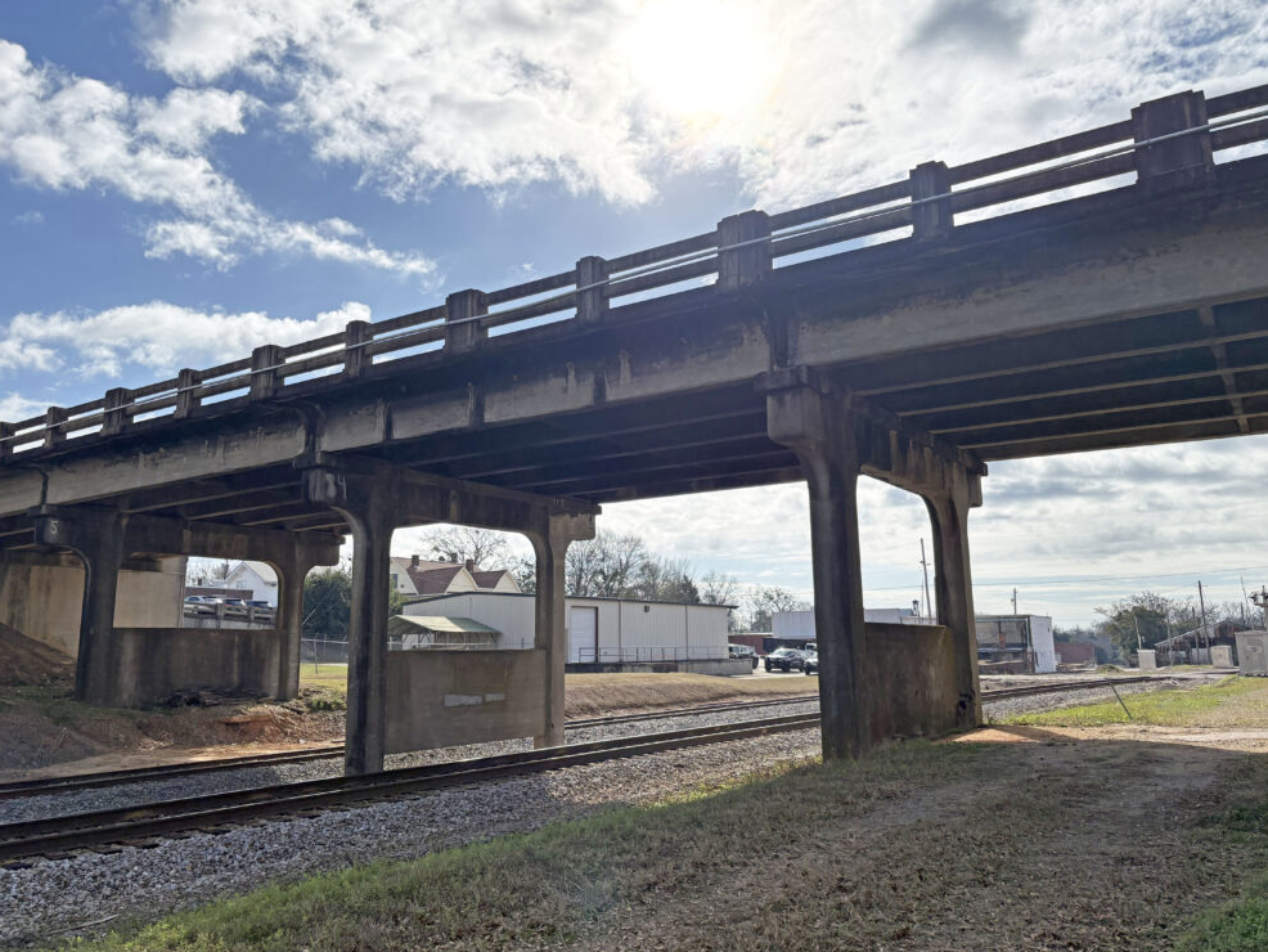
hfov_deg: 65.3
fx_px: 989
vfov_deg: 51.4
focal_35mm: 27
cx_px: 657
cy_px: 480
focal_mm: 5.96
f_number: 1.6
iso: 50
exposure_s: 1/8850
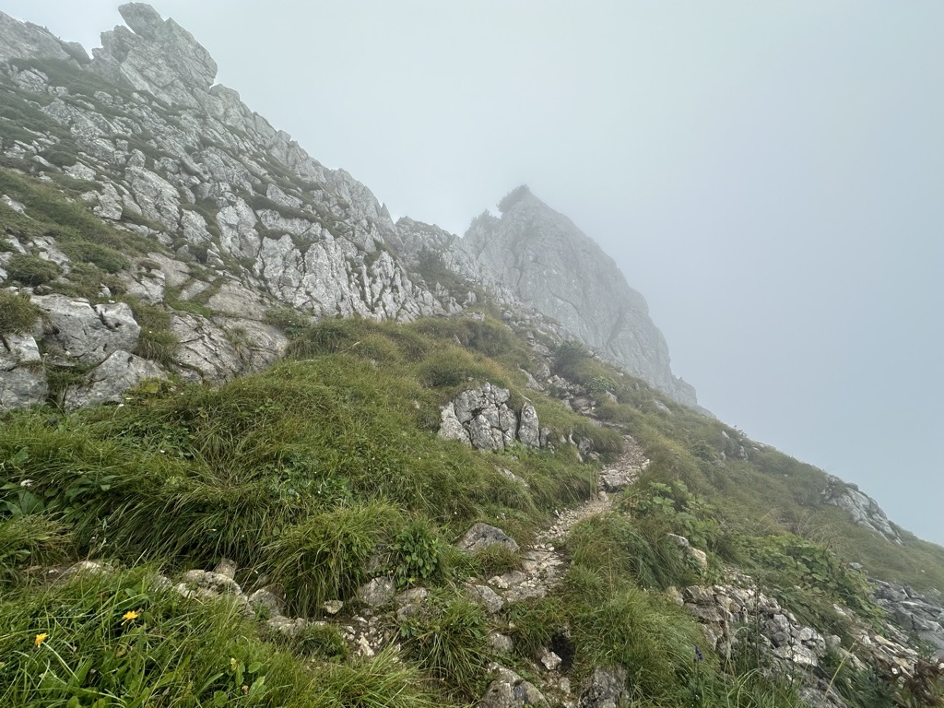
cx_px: 472
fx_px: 382
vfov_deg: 85.7
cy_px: 354
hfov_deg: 102.1
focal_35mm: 14
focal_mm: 2.22
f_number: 2.2
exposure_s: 1/1125
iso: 40
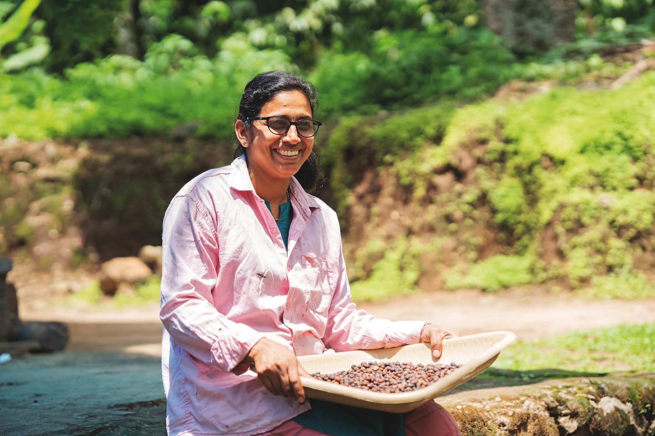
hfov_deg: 23.9
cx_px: 328
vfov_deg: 16.1
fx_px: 1546
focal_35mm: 85
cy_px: 218
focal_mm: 85
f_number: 2.8
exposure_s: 1/3200
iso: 800
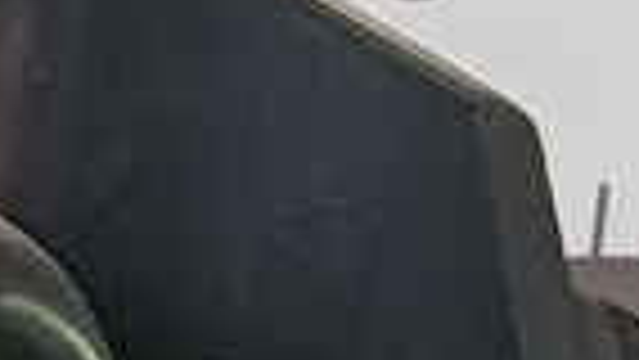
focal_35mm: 181
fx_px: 3068
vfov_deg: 6.5
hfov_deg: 11.1
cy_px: 738
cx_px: -518
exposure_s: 1/100
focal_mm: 4.11
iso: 119
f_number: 1.6
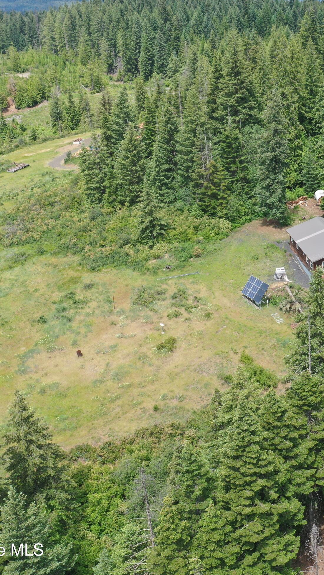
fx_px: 687
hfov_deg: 24.9
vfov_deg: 45.5
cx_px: 343
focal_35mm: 45
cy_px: 283
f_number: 5
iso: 100
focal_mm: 10.26
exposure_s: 1/320
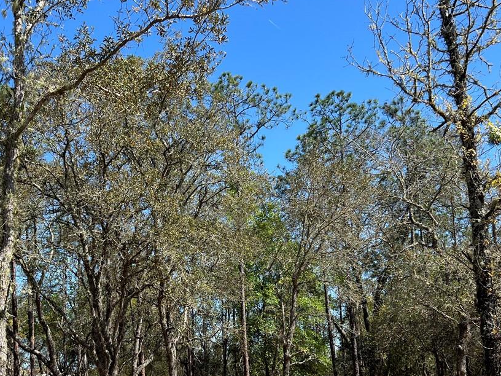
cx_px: 168
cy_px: 252
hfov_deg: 37.1
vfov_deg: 28.4
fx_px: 738
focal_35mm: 51
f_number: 1.5
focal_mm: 5.7
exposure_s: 1/2513
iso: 50
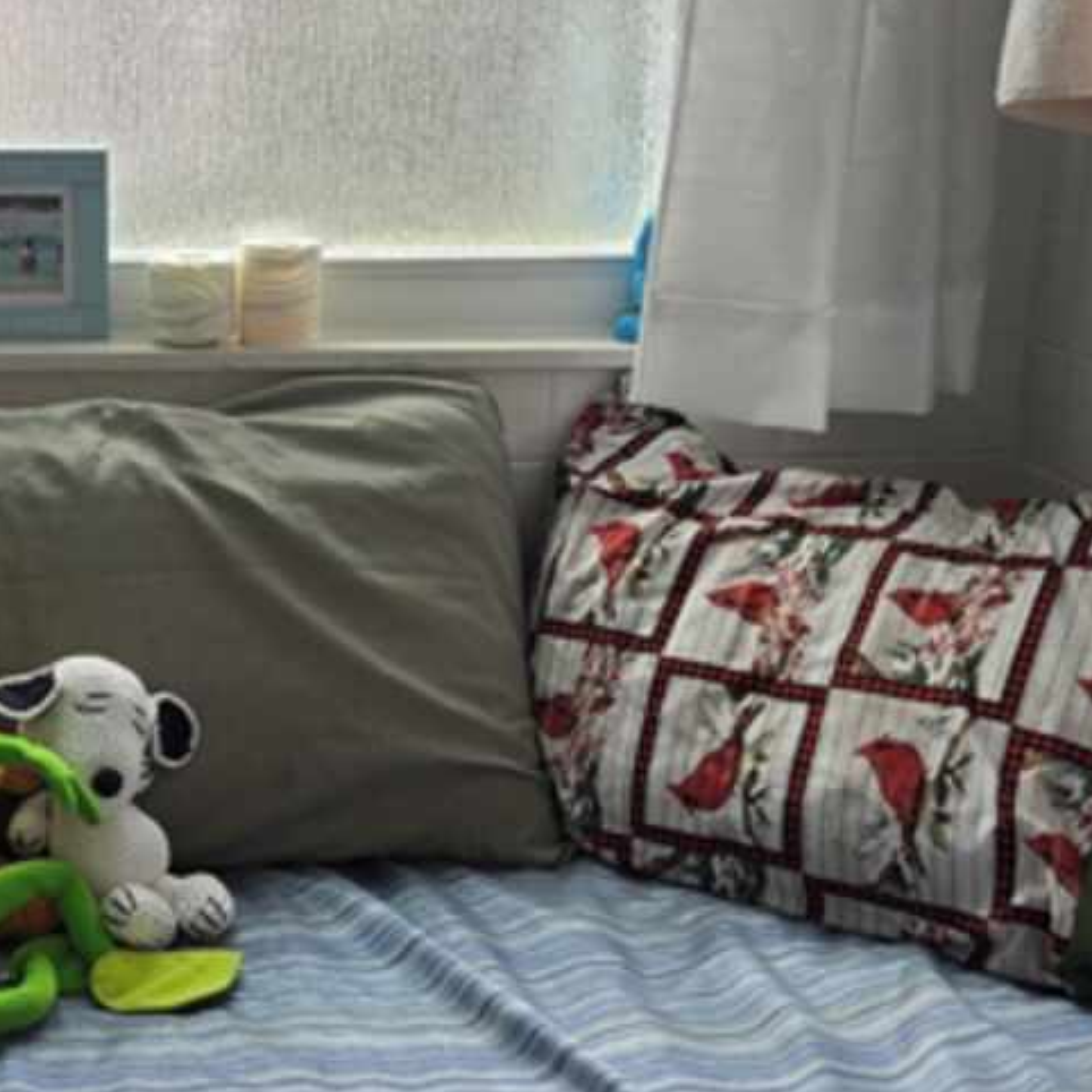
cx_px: 245
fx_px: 1927
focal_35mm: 54
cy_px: 498
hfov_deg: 31.0
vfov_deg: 31.6
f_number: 1.8
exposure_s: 1/136
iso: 25
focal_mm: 5.4
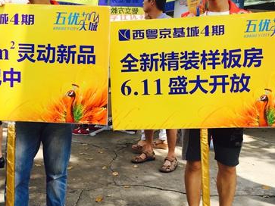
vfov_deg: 32.9
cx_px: 110
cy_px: 103
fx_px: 349
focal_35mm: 44
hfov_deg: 42.7
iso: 32
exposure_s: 1/430
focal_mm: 4.15
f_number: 2.2
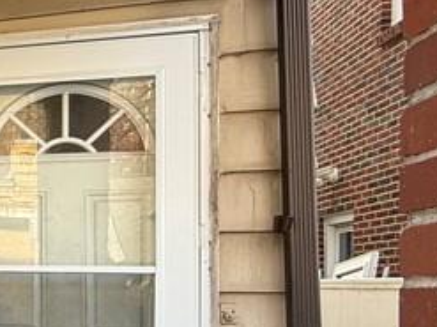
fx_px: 732
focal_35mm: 58
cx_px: -288
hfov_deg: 23.2
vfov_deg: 24.9
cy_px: 253
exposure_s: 1/129
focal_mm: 2.22
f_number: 2.2
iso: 50
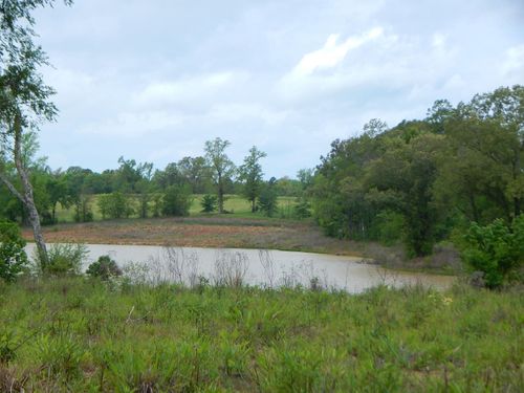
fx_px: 1983
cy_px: 196
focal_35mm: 131
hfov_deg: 15.1
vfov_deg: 11.3
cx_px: 262
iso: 125
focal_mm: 23.4
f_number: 4.8
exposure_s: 1/400
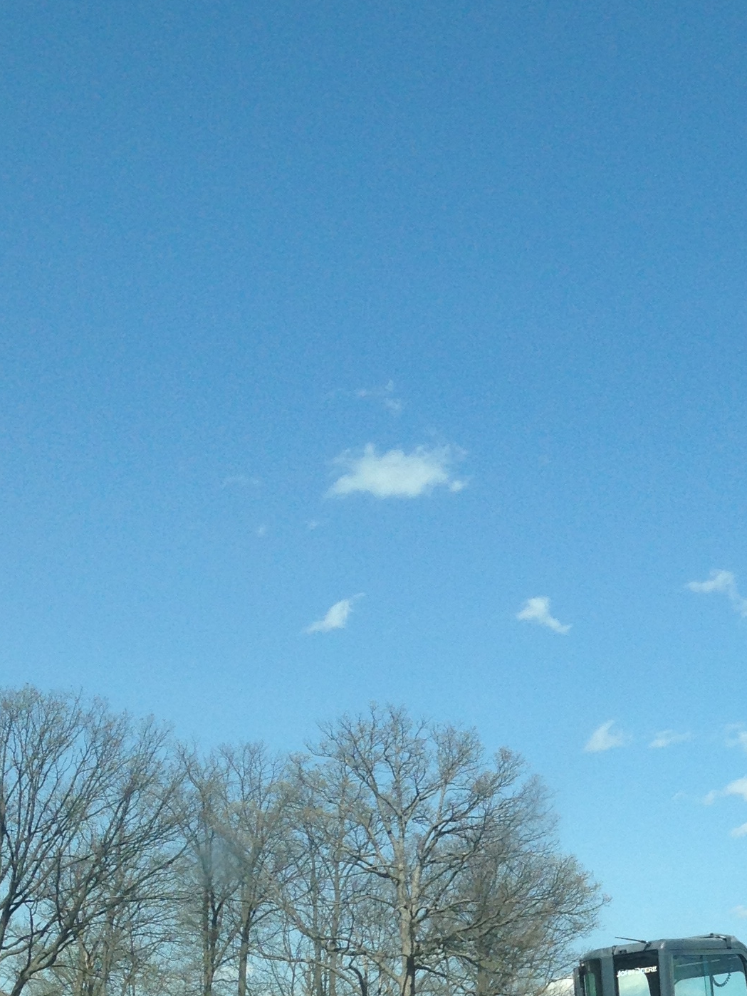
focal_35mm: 77
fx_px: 2216
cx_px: 783
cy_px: 958
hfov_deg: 18.5
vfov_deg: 24.4
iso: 50
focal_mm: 4.12
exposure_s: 1/1595
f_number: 2.4
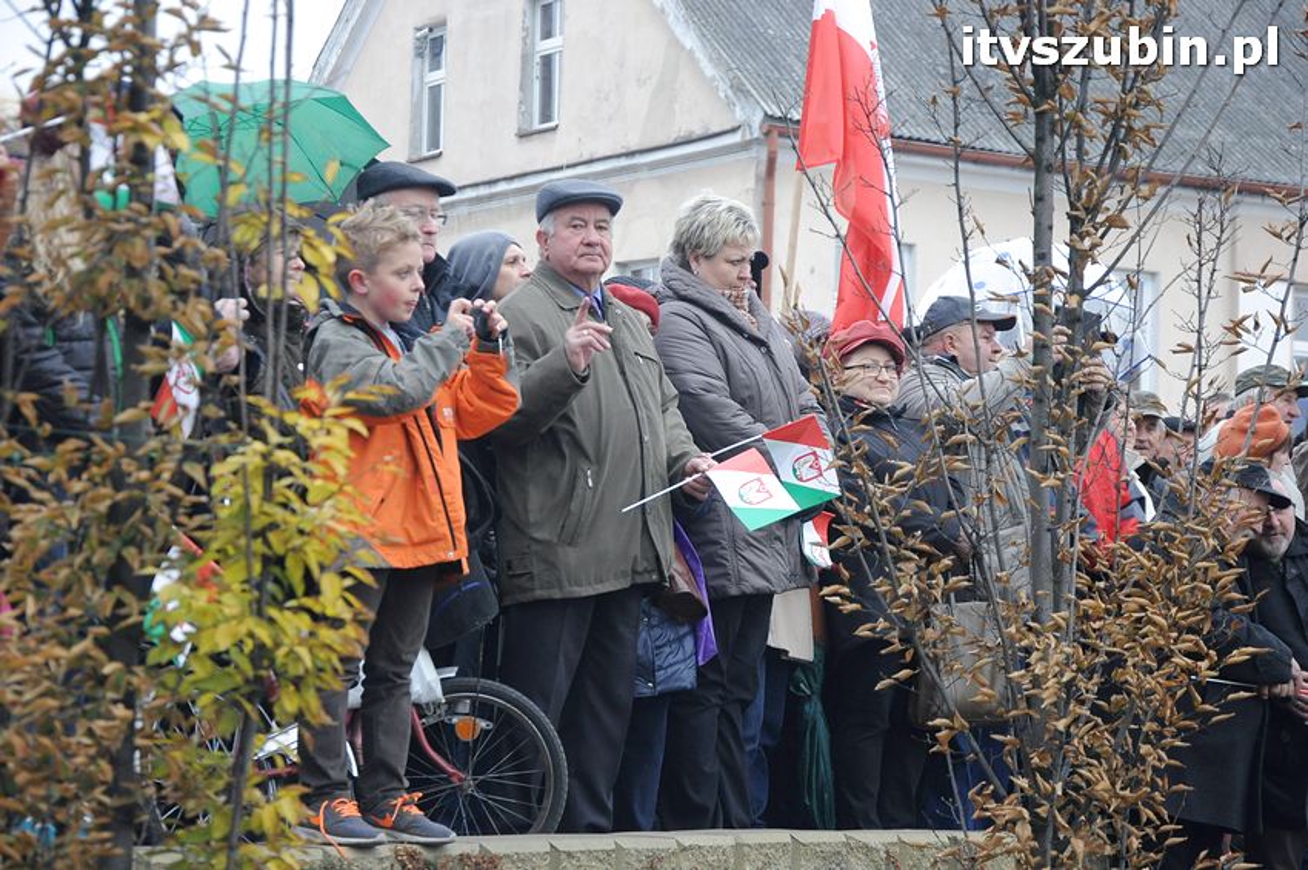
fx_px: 3593
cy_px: 435
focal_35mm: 99
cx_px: 654
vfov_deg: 13.8
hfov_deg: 20.6
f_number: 5.3
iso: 800
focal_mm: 66
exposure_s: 1/200
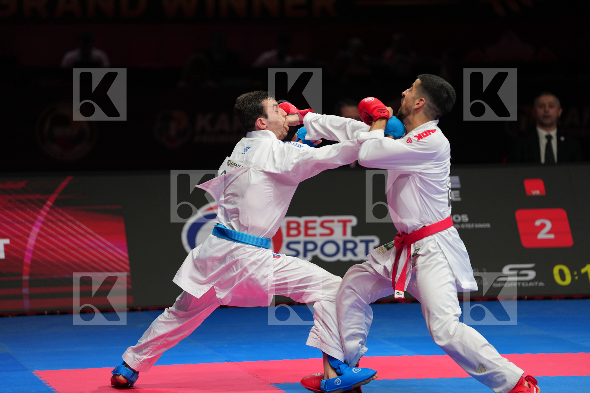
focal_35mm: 173
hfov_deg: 11.9
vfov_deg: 7.9
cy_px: 196
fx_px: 2835
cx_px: 295
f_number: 2.8
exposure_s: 1/1000
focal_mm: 173
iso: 640
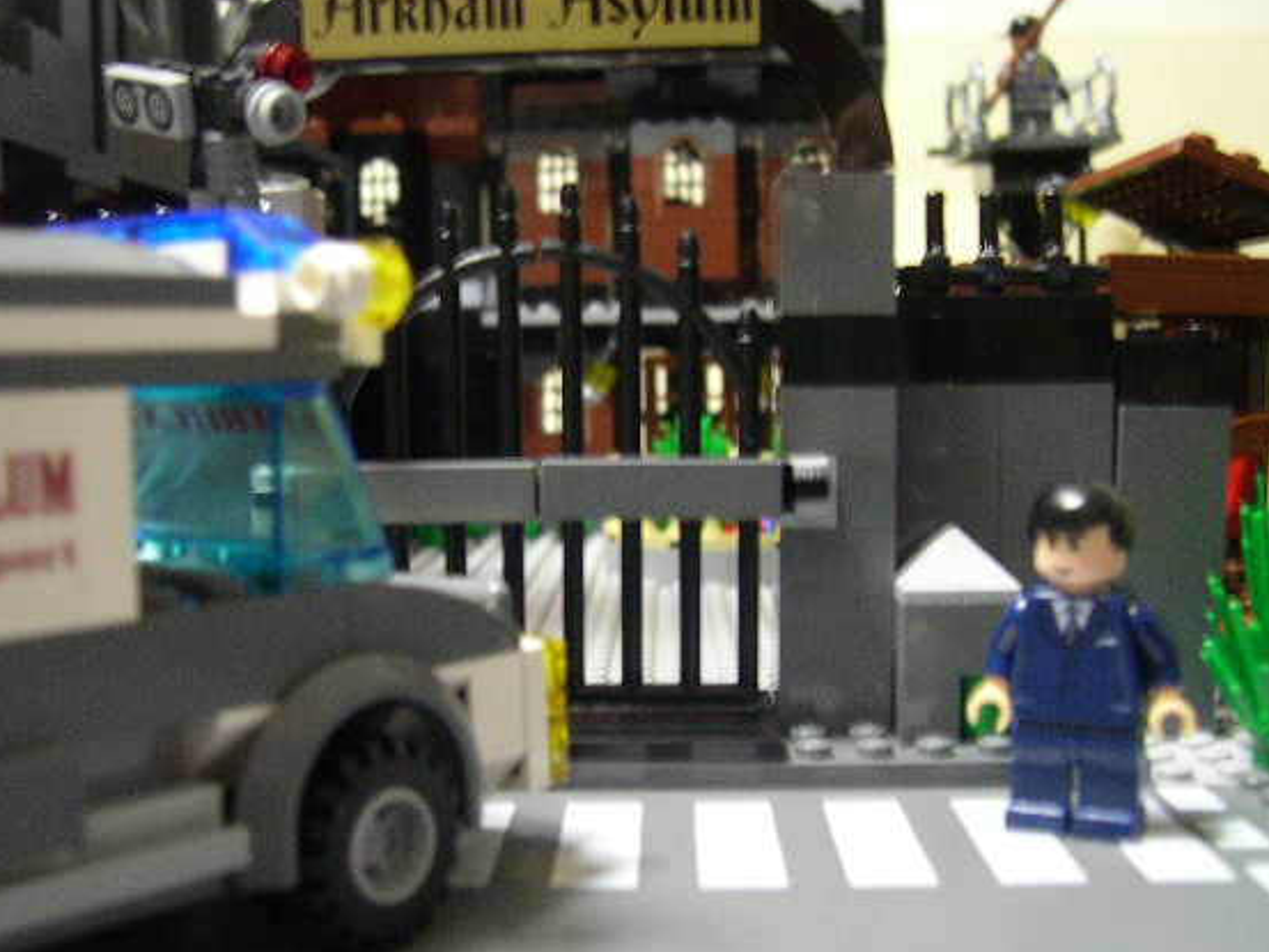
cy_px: 502
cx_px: 542
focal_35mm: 44
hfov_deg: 42.8
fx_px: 1613
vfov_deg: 32.9
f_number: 2.8
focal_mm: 8
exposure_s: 1/3
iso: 400
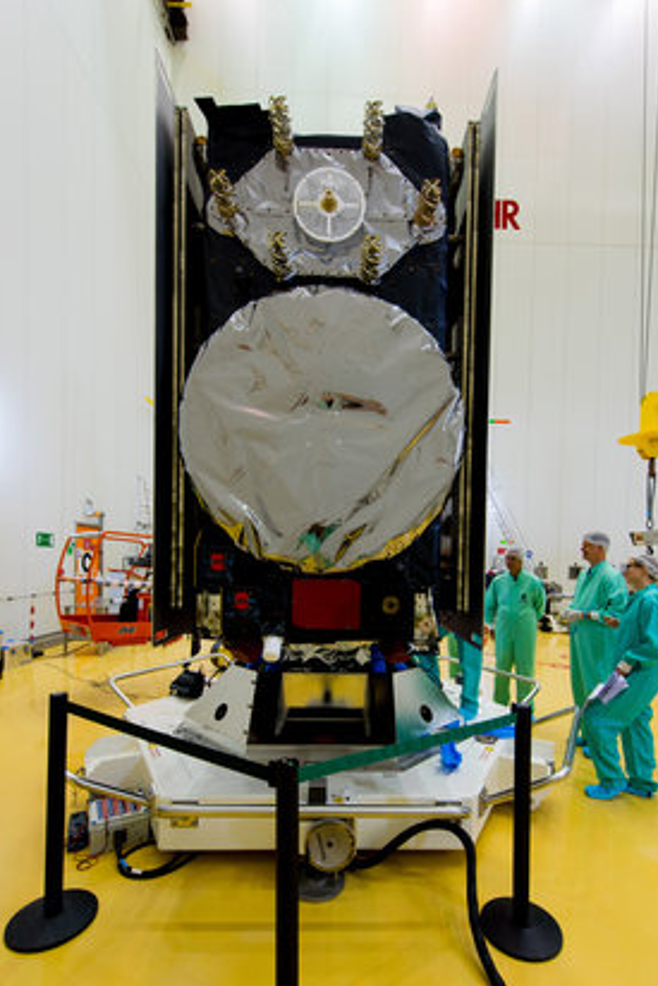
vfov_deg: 92.5
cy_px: 570
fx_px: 466
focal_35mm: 17
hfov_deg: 70.3
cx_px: 361
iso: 320
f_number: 5.6
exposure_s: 1/13
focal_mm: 14
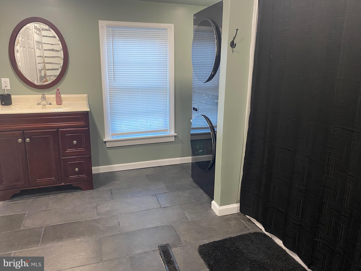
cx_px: 180
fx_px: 271
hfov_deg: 67.3
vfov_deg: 53.1
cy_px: 136
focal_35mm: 26
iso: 320
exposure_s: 1/60
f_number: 1.8
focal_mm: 4.25
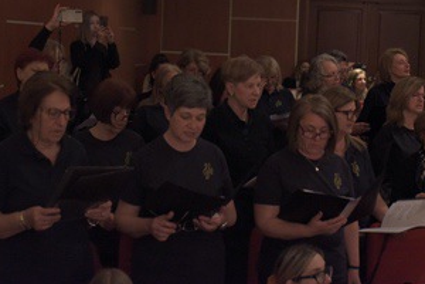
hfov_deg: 25.9
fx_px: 921
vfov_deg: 17.4
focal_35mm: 78
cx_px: 283
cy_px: 77
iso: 8000
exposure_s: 1/200
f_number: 4
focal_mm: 50
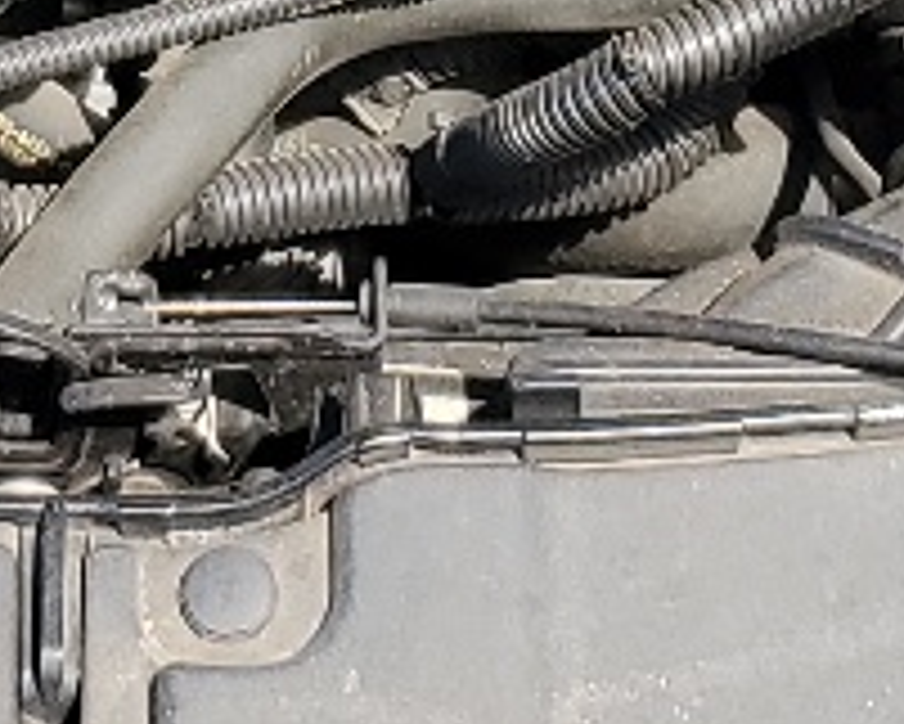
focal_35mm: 202
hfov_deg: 9.5
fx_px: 5407
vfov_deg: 7.4
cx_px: -4
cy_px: -728
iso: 50
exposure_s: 1/1250
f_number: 1.5
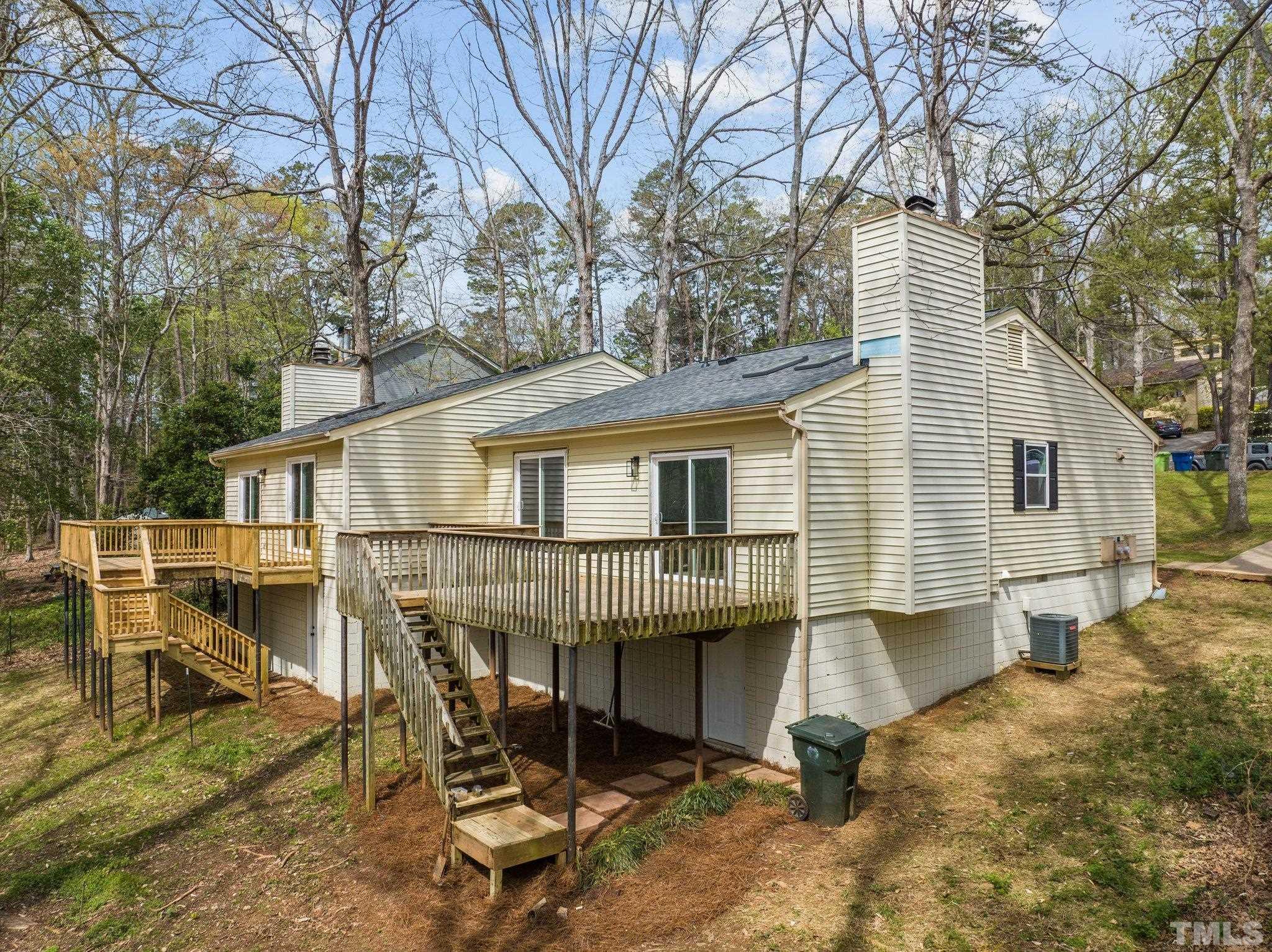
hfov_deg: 71.6
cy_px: 476
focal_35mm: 24
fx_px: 881
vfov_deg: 56.8
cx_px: 636
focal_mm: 12.29
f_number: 2.8
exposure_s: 1/400
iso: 120
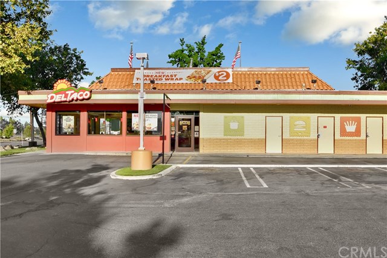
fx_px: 355
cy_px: 129
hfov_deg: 57.2
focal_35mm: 33
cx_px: 194
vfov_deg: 40.0
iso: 200
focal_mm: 22
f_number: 8
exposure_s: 1/500
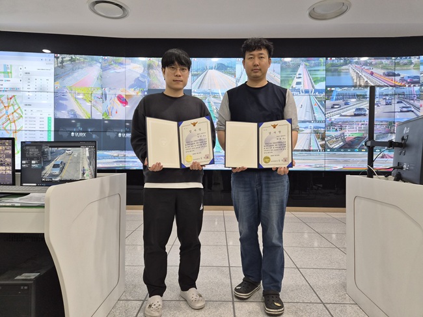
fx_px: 281
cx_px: 212
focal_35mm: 23
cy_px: 158
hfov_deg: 73.9
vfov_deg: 58.8
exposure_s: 1/120
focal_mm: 5.4
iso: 160
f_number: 1.8
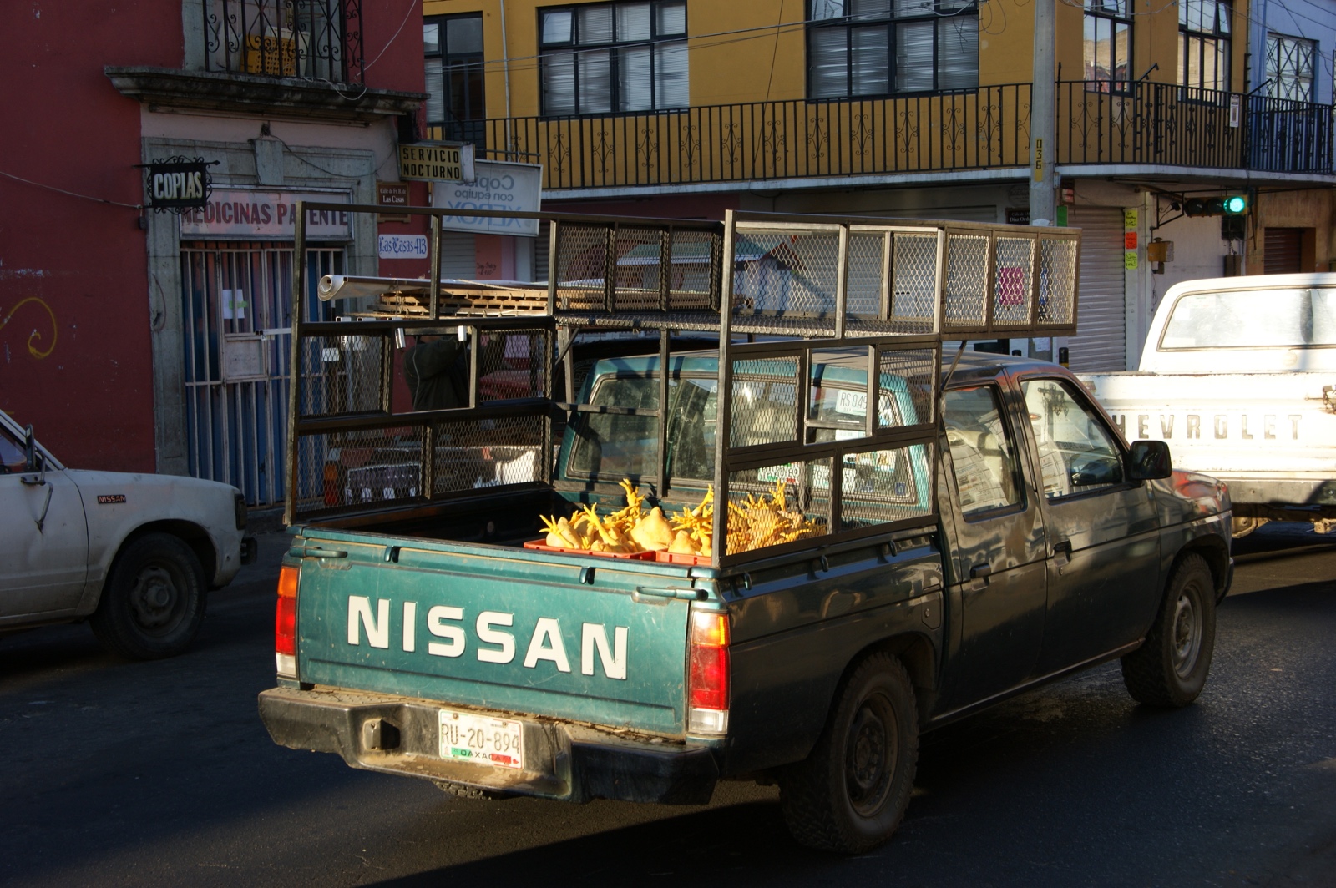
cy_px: 444
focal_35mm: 60
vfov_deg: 22.6
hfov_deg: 33.4
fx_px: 2225
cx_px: 668
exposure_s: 1/80
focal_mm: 40
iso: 100
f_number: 8
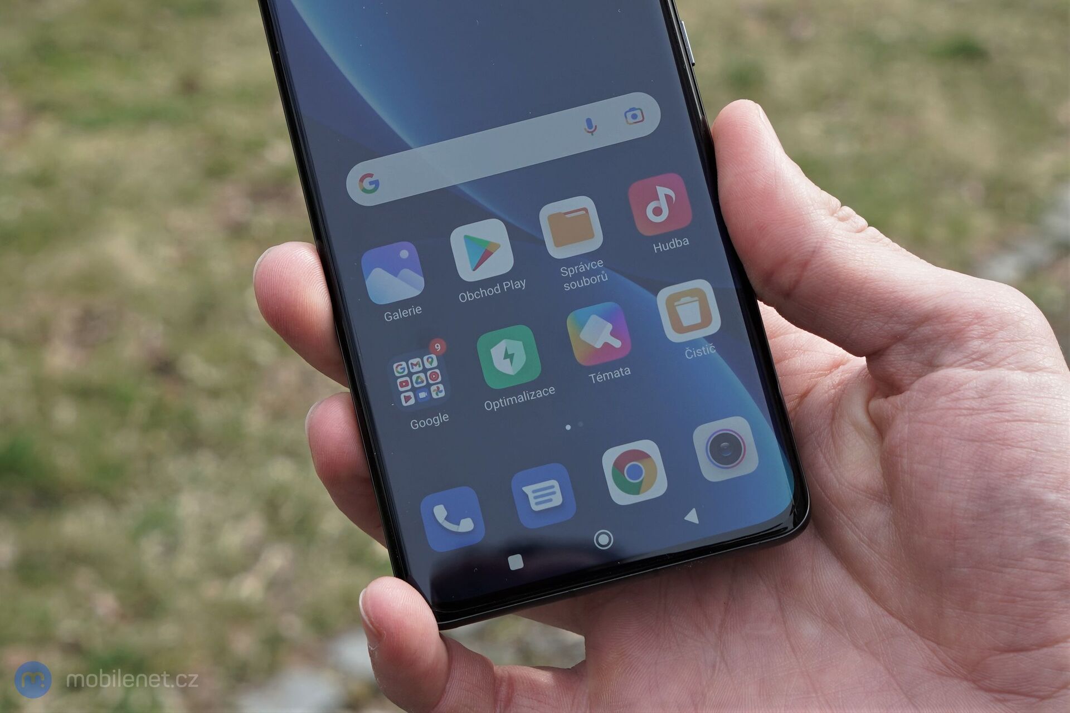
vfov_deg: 31.2
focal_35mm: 43
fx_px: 1278
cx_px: 535
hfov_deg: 45.4
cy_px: 356
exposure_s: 1/160
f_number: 8
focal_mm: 43
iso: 125
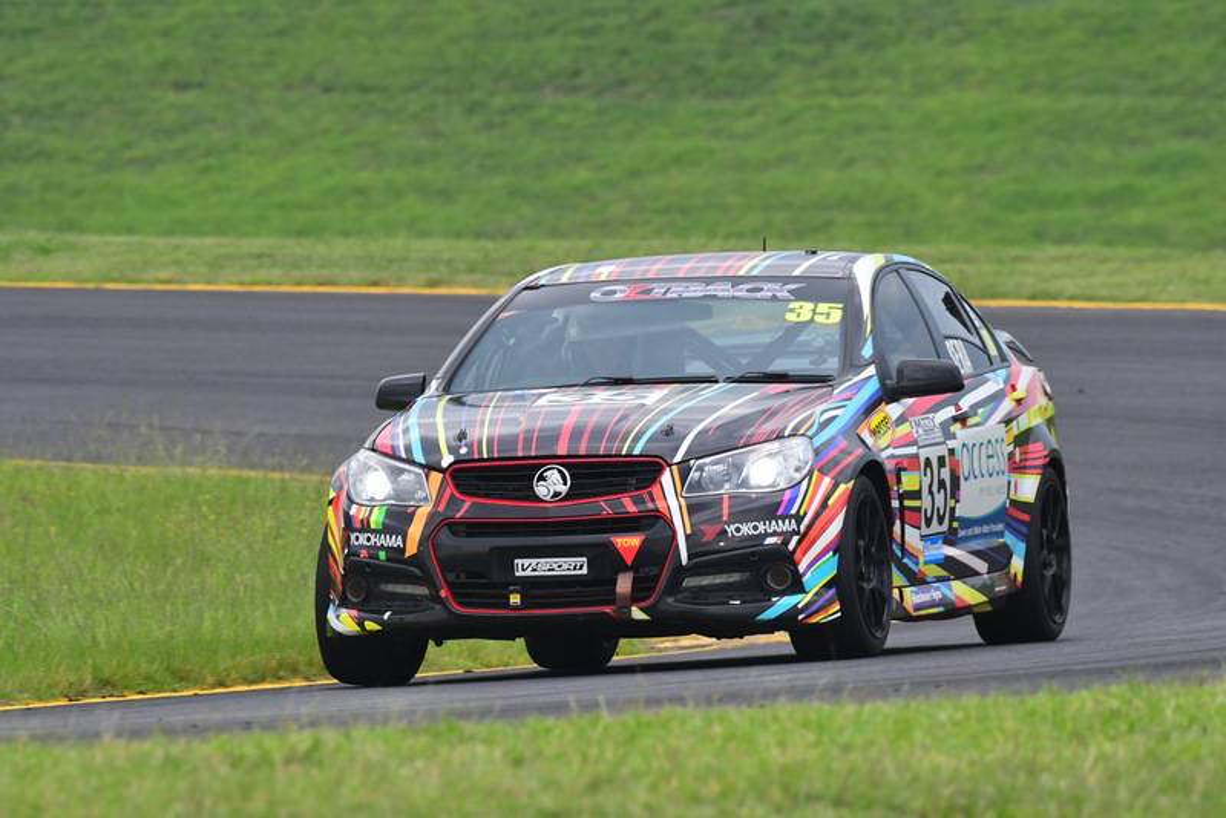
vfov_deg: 2.2
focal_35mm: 630
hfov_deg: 3.3
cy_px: 409
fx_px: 21462
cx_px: 613
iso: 1000
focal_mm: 420
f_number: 10
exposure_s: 1/640
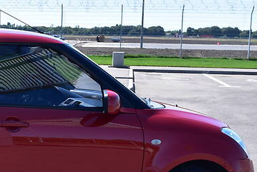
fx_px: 622
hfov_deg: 22.4
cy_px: 130
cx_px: -3
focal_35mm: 87
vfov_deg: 15.7
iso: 200
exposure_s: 1/320
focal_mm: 27
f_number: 7.1
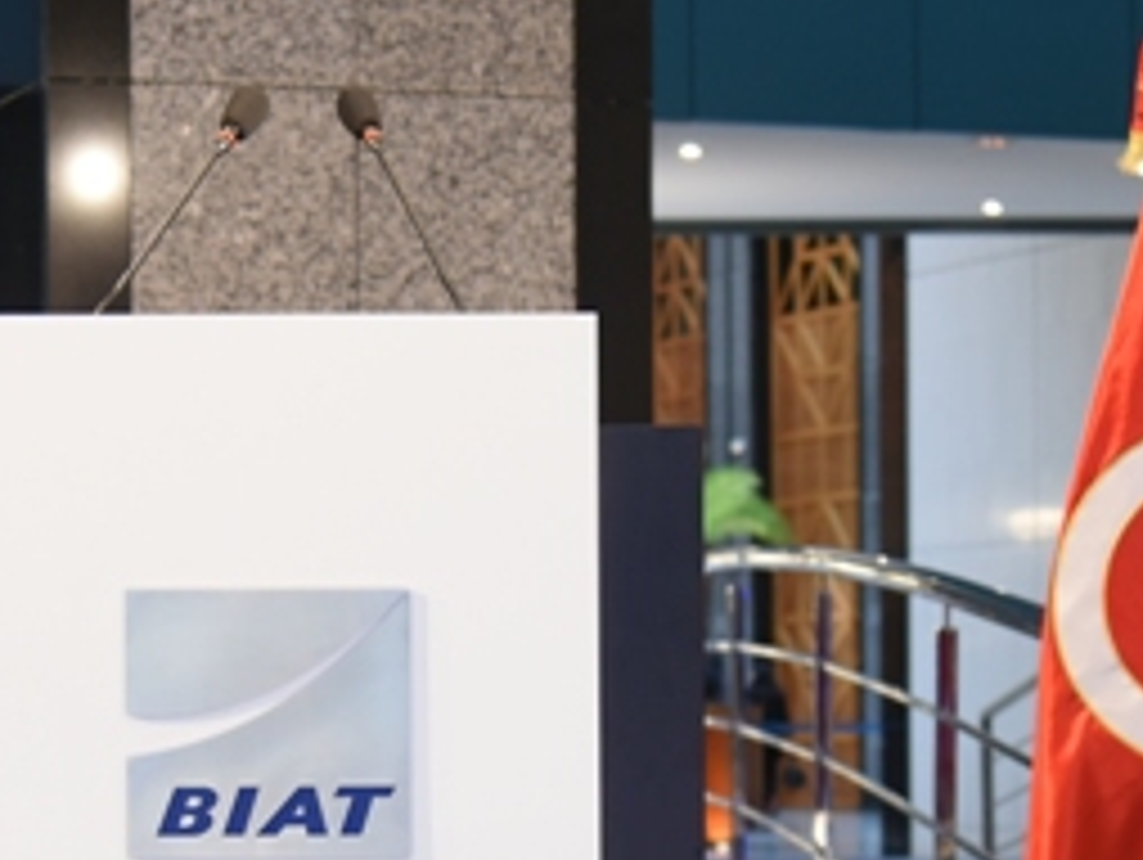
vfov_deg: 10.8
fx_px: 4528
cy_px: 768
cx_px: 495
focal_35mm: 137
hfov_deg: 14.4
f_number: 4
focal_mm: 48
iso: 640
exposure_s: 1/15
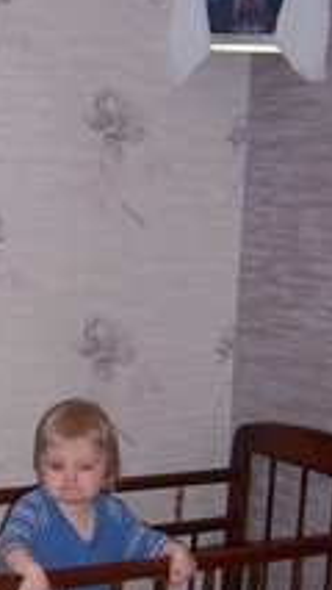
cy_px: 343
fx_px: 1188
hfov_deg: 15.5
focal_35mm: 76
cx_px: -30
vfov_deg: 27.8
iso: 80
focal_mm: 5.5
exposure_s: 1/60
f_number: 2.8
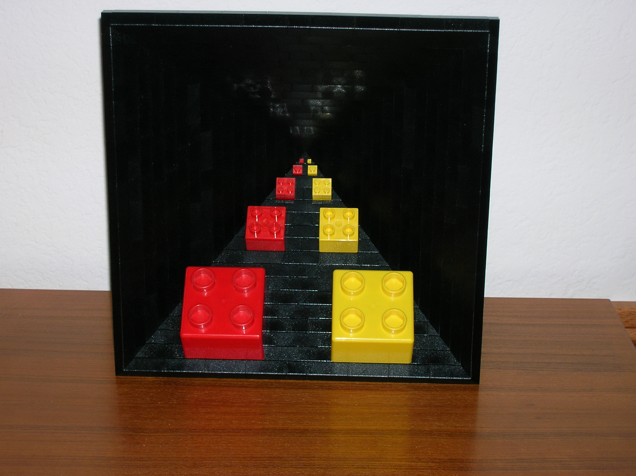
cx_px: 318
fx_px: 1285
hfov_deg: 27.8
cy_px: 238
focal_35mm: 70
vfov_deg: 21.0
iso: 50
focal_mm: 11.7
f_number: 3.9
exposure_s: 1/60.1
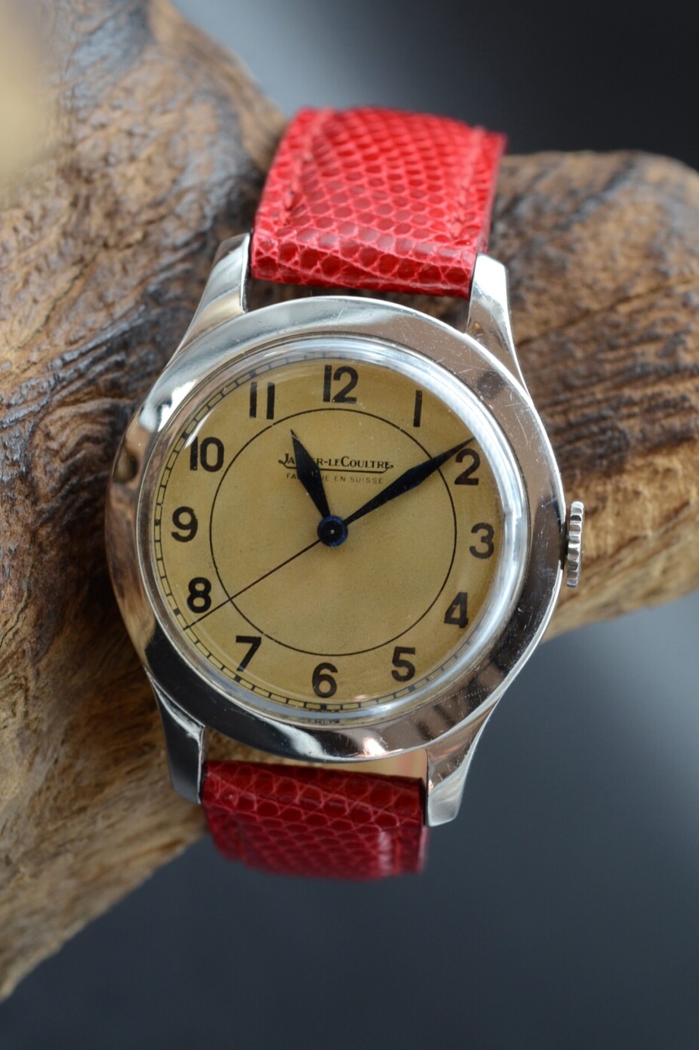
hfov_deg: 15.0
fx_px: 2651
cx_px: 350
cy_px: 527
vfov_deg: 22.4
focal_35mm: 91
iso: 500
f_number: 9
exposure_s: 1/30
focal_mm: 60
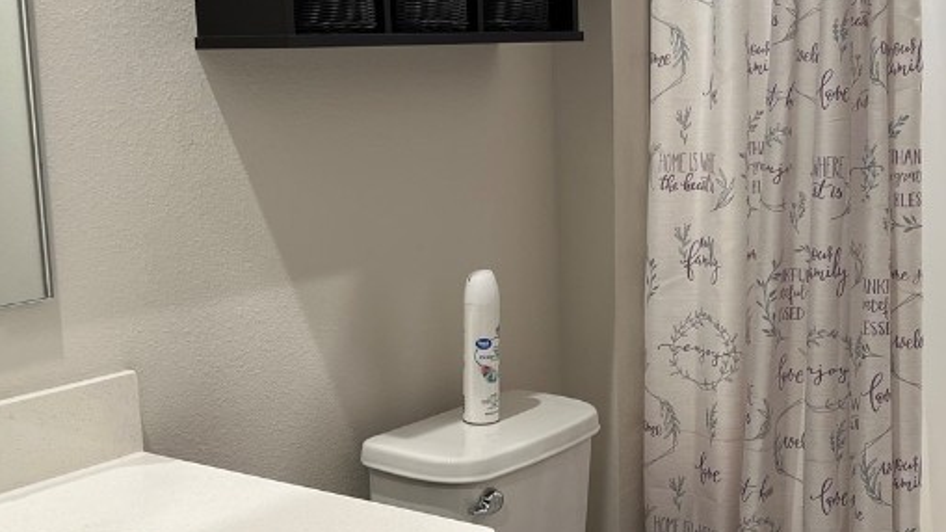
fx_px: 1429
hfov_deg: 36.5
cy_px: 288
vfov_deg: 21.1
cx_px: 546
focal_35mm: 57
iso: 80
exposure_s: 1/60
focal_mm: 5.7
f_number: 1.5
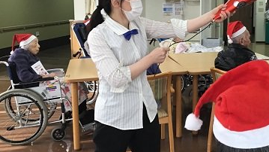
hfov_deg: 42.9
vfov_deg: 25.2
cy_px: 41
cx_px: 187
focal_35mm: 47
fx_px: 335
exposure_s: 1/30
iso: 25
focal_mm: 3.3
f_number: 2.4
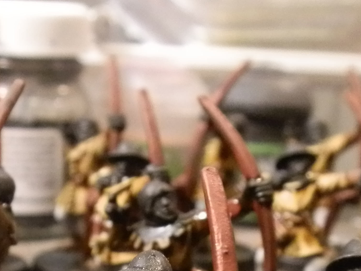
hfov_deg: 24.3
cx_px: 124
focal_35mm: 80
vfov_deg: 17.6
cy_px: 316
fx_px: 834
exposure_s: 1/30
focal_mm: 5
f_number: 3.1
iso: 400
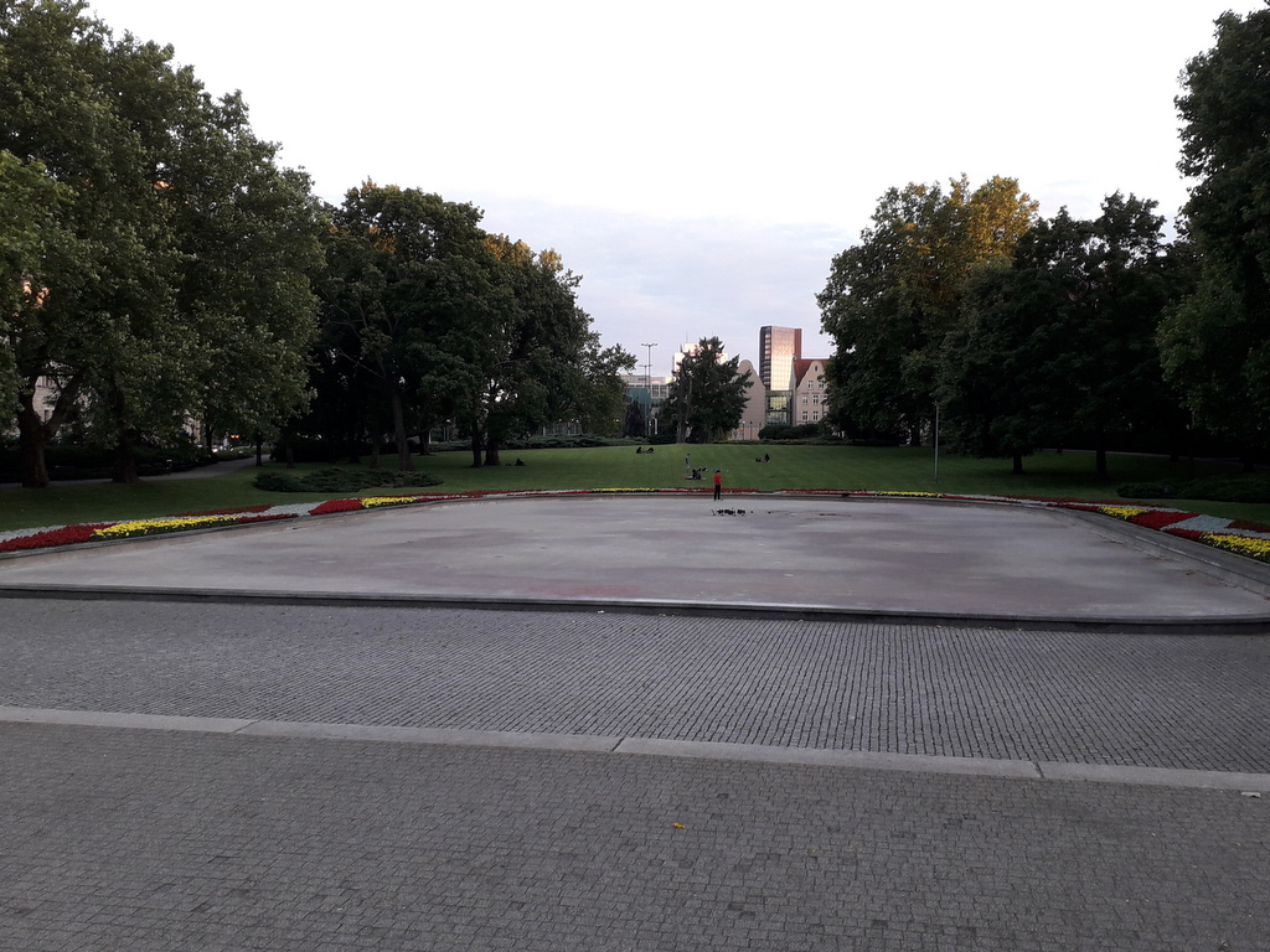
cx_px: 635
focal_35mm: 27
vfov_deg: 51.4
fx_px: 991
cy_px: 476
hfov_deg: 65.3
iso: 50
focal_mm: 3.6
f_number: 1.9
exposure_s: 1/50
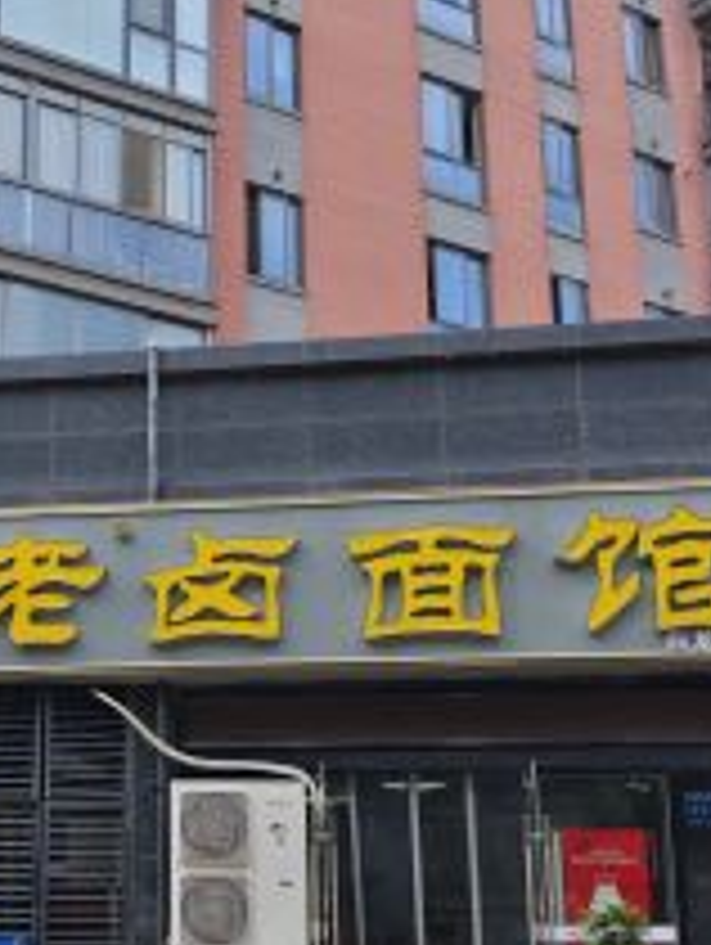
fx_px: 1449
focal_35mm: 53
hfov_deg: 26.9
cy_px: 623
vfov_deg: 35.8
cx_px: 112
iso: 50
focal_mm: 6.55
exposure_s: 1/2500
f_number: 1.6
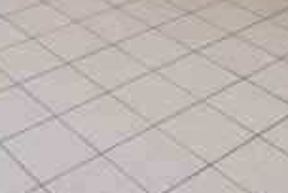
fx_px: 673
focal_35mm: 84
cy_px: -273
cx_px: 40
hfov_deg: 23.6
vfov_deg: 12.6
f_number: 8
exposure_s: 1/5
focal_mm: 16
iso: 800
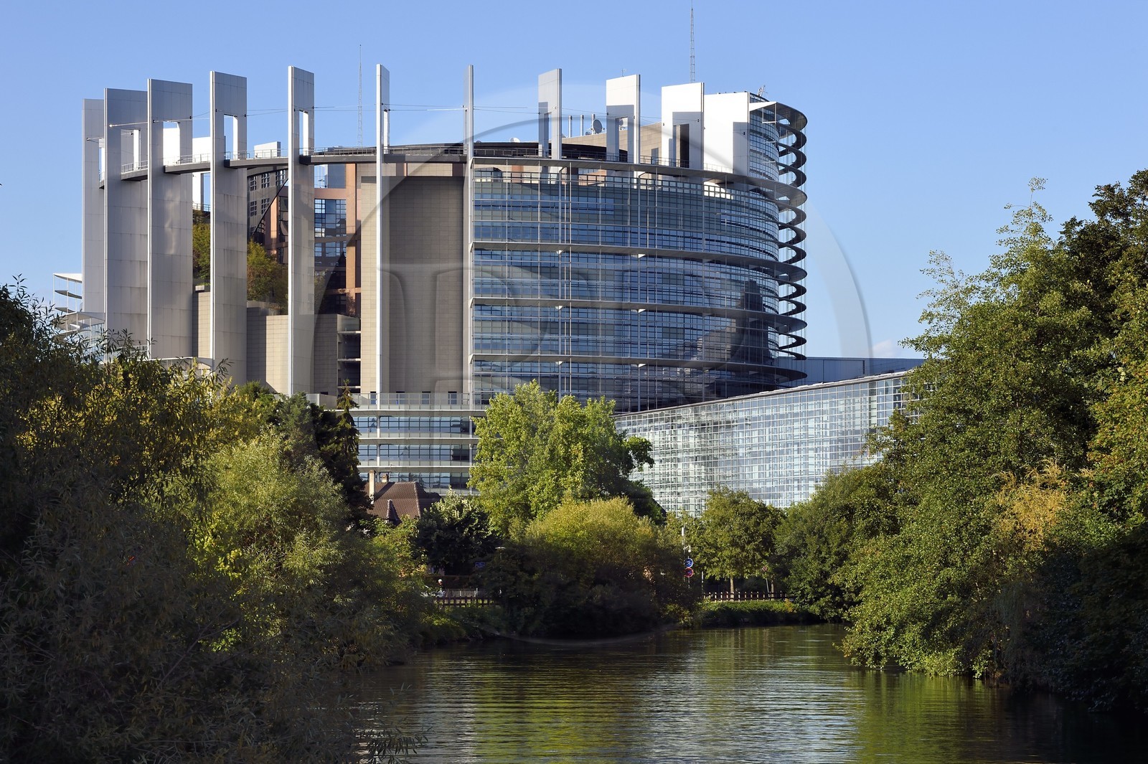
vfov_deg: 12.4
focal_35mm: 110
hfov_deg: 18.6
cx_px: 574
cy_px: 382
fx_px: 3506
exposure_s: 1/250
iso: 200
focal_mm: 110
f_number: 13
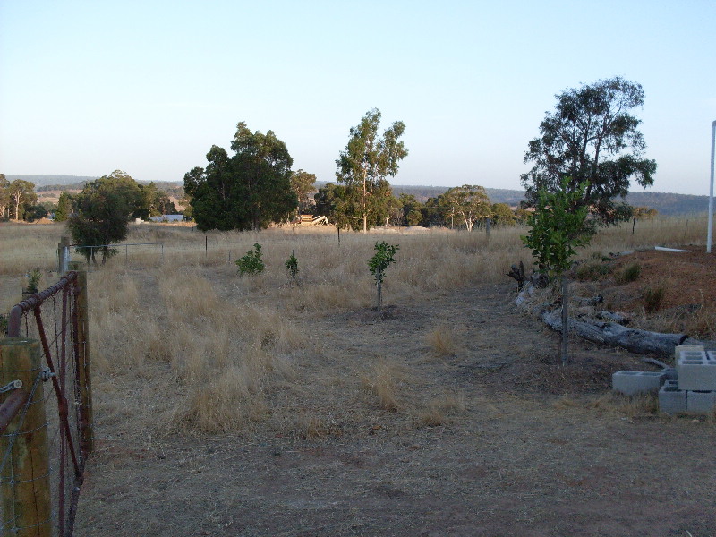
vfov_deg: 37.7
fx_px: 786
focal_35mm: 38
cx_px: 358
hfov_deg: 49.0
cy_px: 268
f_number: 2.8
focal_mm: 6.3
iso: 80
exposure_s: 1/350
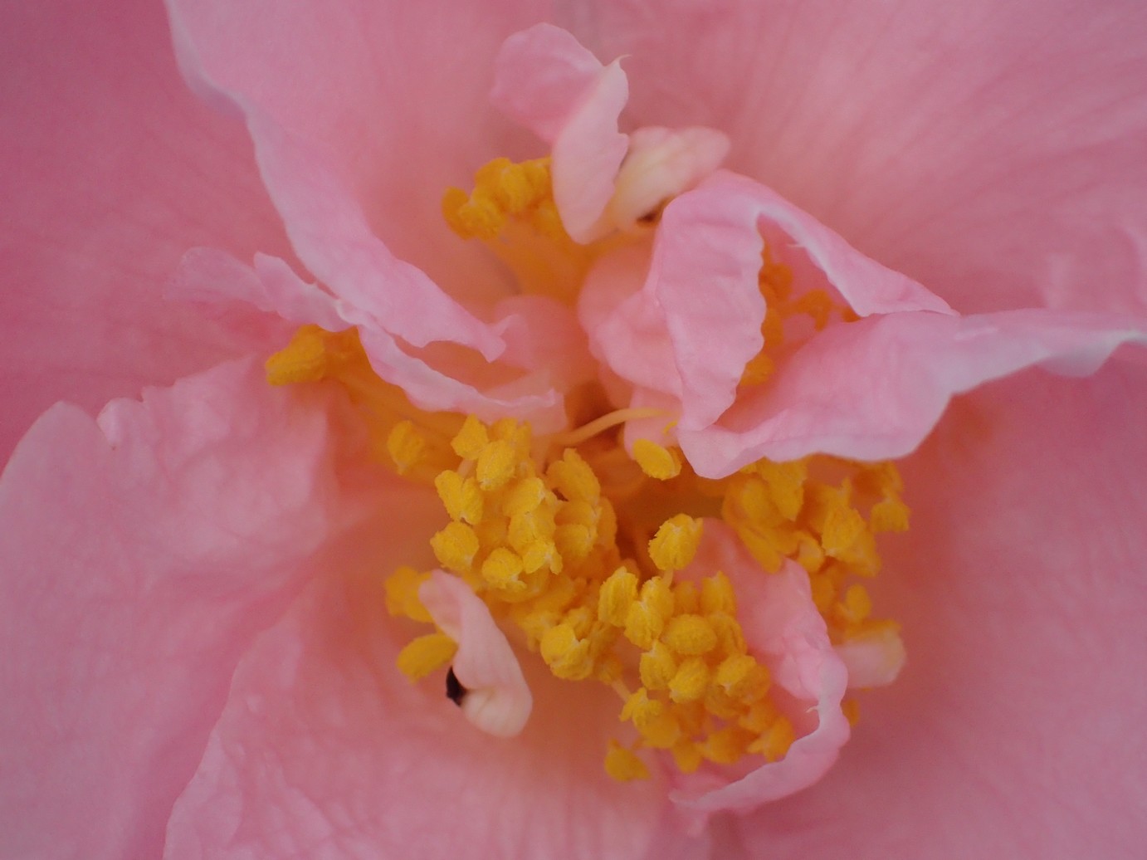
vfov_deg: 14.8
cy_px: 430
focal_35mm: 100
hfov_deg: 19.6
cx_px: 574
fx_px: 3313
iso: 400
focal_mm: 18
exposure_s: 1/400
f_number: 4.9
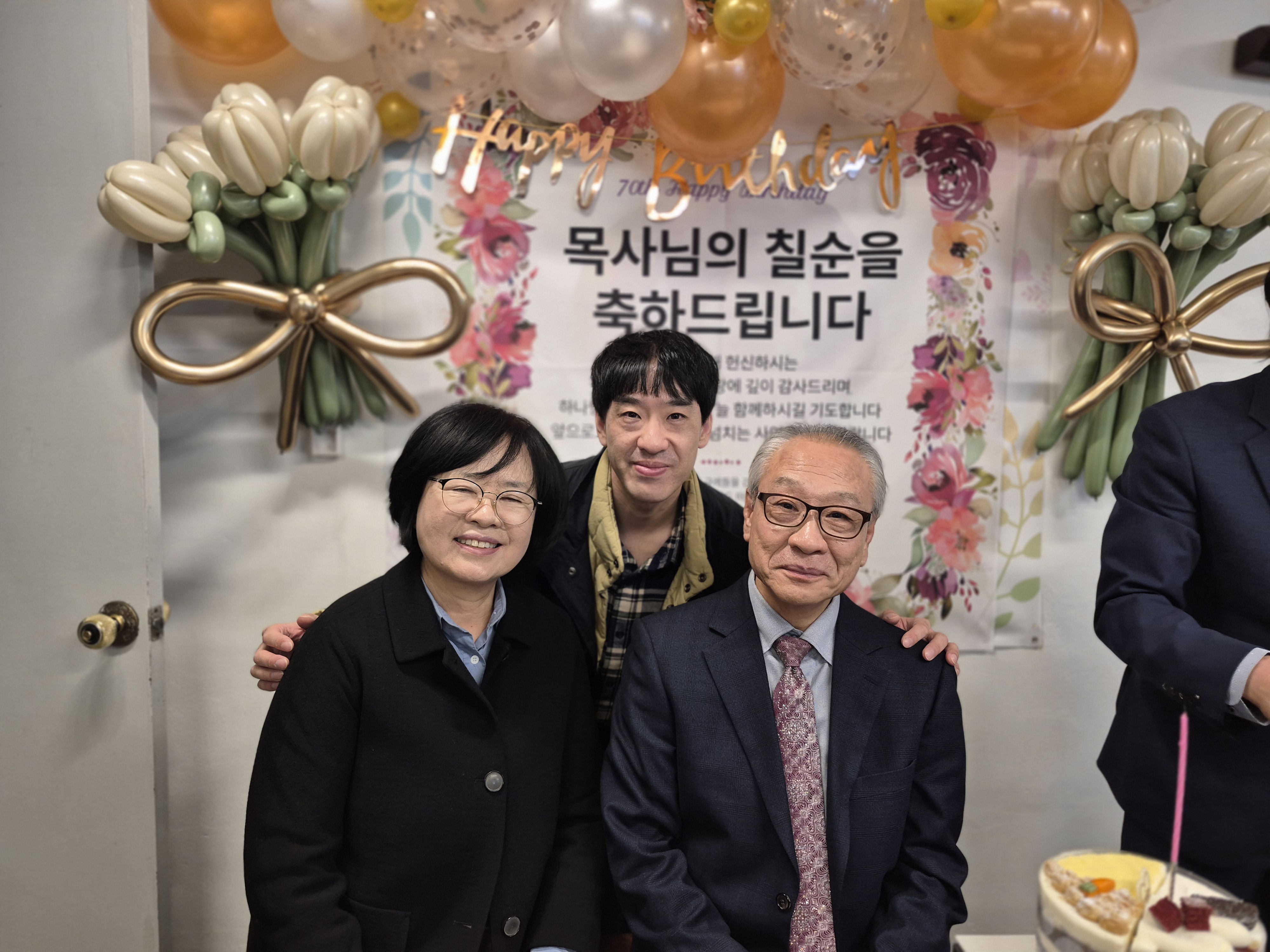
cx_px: 635
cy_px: 476
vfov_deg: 58.9
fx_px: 844
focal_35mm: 23
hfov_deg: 73.9
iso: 250
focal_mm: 5.4
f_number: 1.8
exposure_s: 1/120
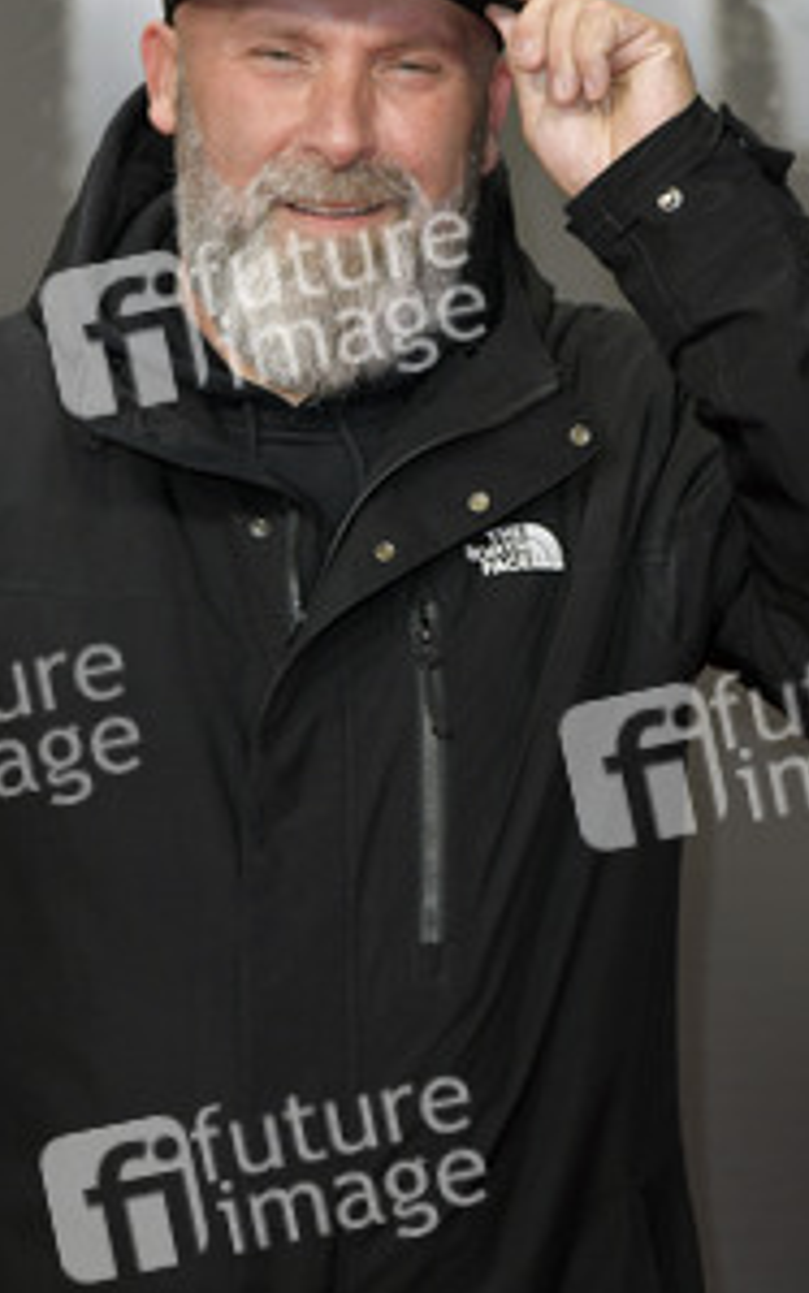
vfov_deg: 14.6
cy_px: 532
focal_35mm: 143
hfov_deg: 9.2
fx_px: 5042
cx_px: 389
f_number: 5.6
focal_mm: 105
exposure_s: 1/250
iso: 1600
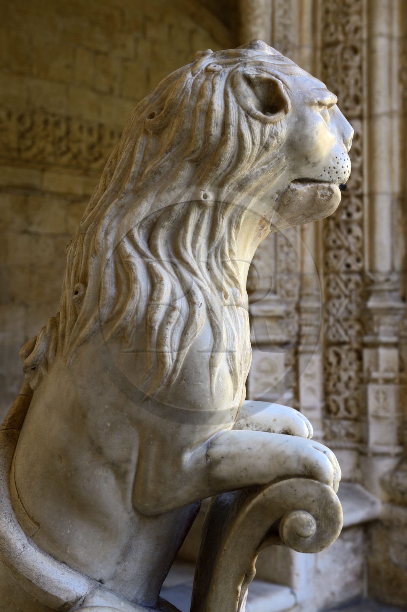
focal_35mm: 56
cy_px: 306
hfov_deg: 24.2
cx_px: 204
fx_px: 951
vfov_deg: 35.7
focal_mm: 56
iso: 400
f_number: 7.1
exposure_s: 1/160
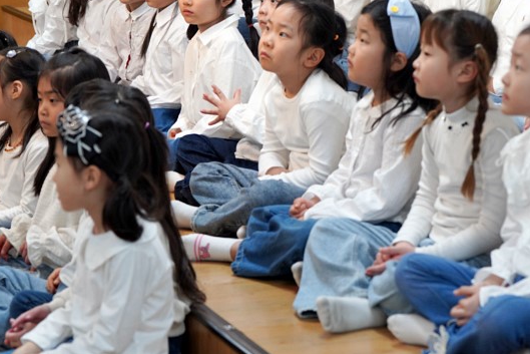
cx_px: 328
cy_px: 113
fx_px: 1752
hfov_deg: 17.2
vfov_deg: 11.5
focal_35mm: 119
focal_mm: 70
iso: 1000
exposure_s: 1/160
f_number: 4
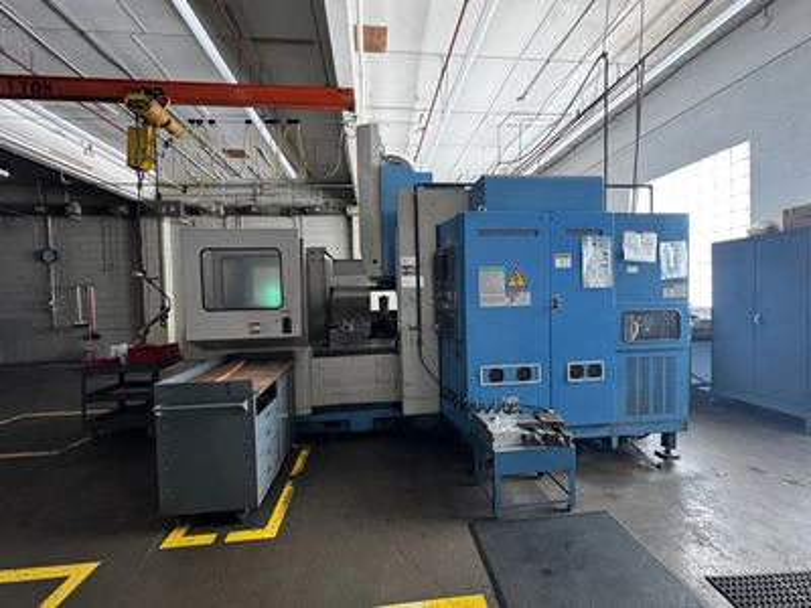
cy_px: 304
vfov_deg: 85.7
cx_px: 406
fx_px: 328
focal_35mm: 14
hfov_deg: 102.1
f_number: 2.2
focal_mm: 2.22
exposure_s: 1/60
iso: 500
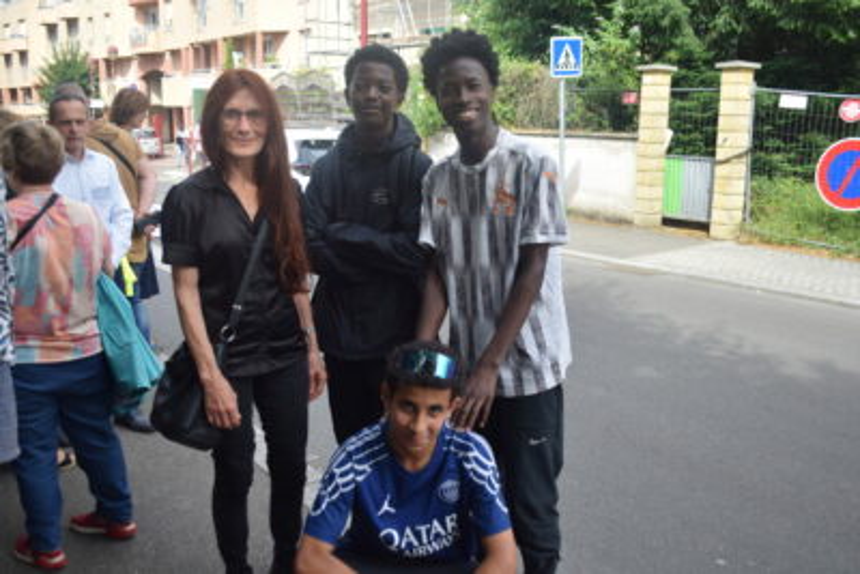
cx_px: 430
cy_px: 287
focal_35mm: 36
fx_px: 860
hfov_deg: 53.1
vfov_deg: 36.9
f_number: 4
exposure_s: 1/1000
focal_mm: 24
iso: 400
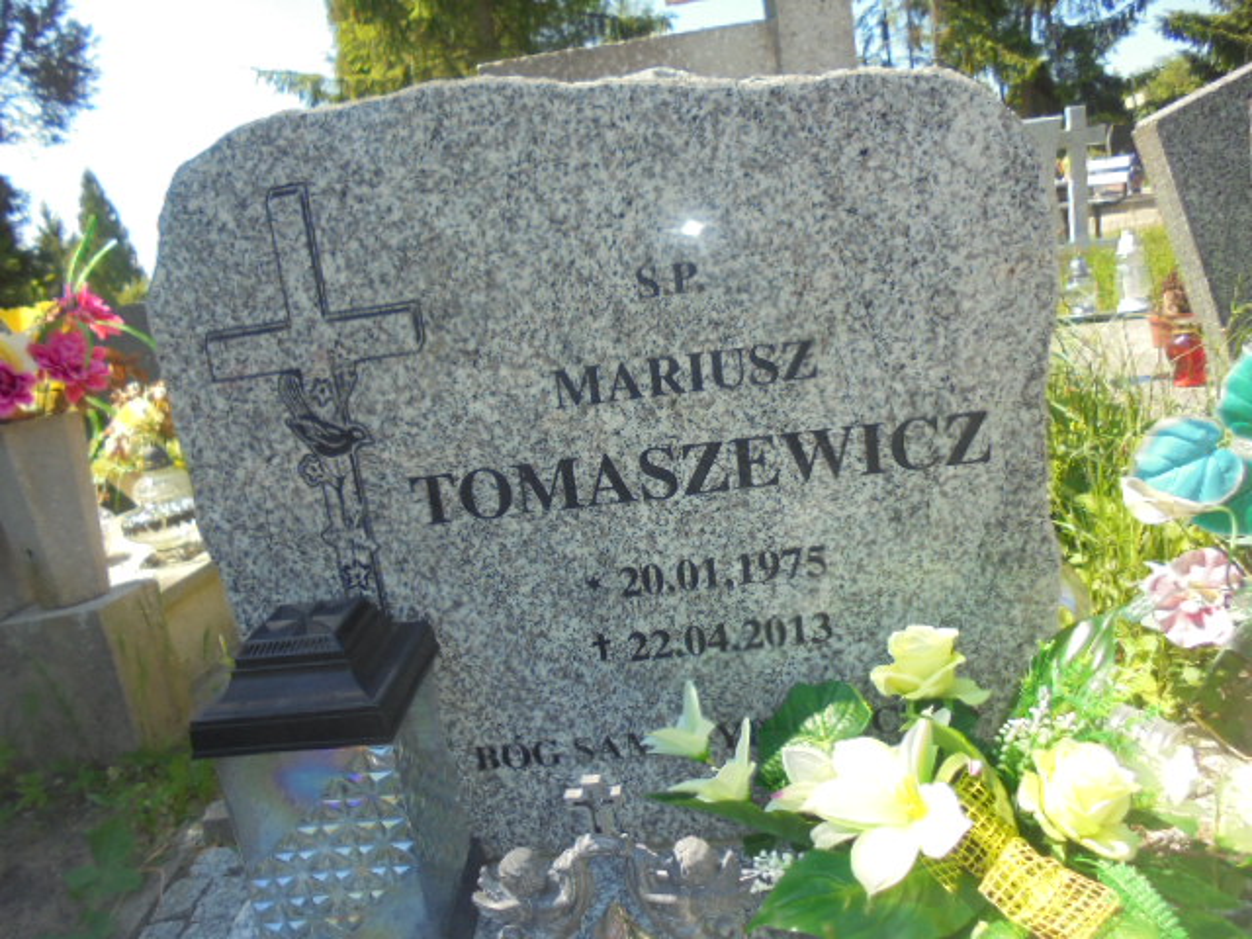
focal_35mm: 26
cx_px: 626
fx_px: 940
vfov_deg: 53.1
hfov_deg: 67.3
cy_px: 470
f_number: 3.5
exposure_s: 1/320
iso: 100
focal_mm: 4.6
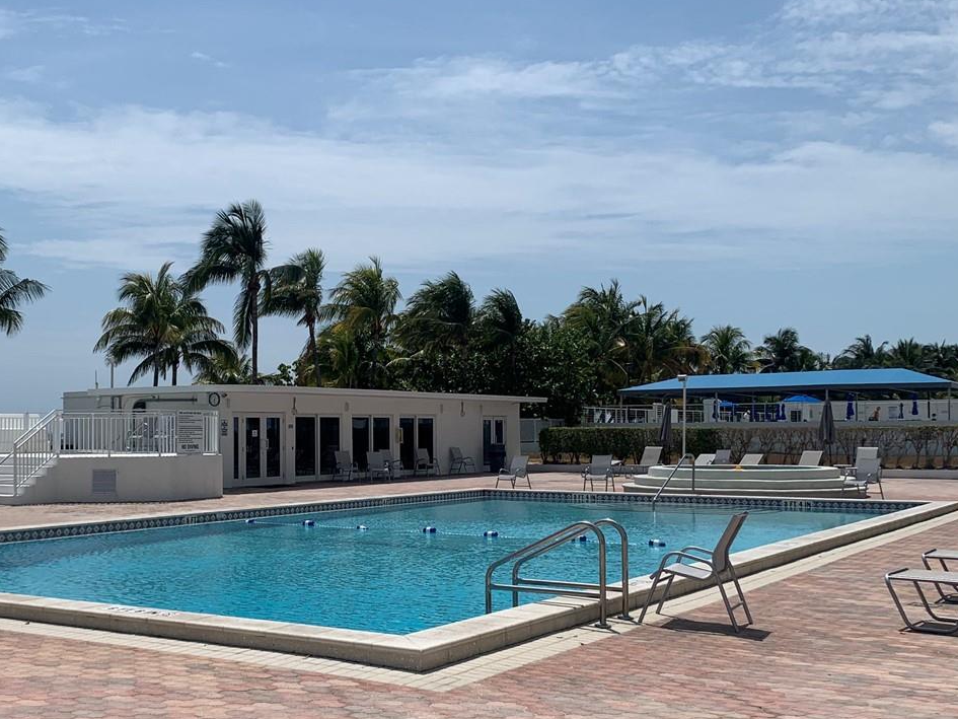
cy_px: 390
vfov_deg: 32.9
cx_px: 321
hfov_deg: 42.4
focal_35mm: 44
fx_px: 1218
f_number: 1.8
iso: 25
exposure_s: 1/7407
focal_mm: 4.25
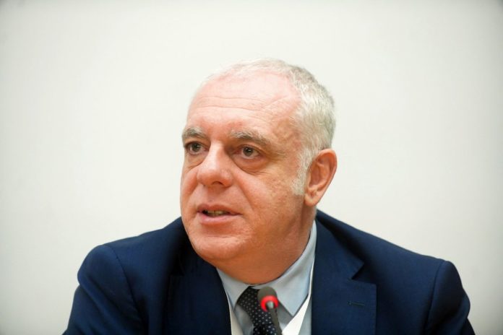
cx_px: 252
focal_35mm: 156
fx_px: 2175
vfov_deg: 8.8
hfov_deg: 13.2
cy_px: 168
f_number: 5
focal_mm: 155.7
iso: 6400
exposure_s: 1/200
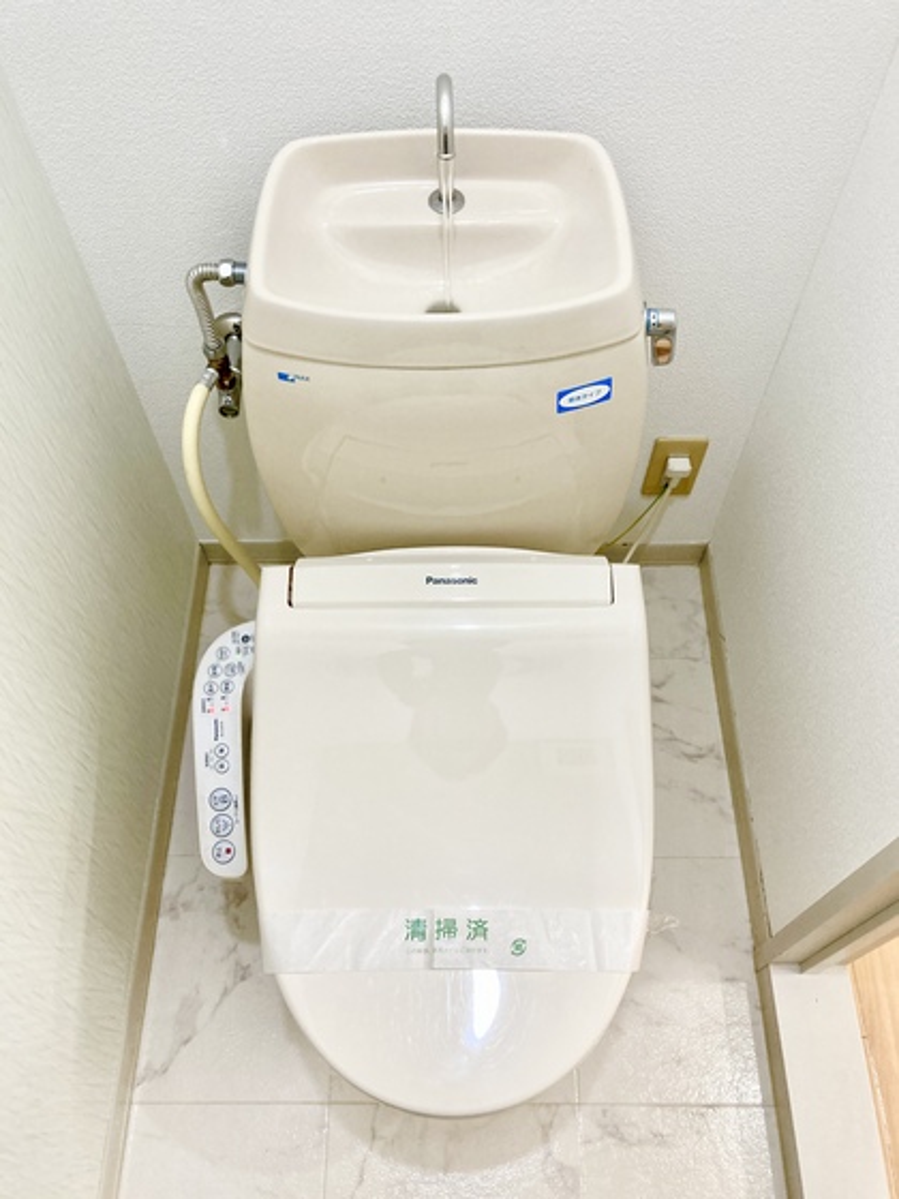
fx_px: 970
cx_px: 450
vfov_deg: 63.4
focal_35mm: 28
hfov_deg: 49.7
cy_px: 600
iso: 125
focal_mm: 3.99
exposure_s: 1/60
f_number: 1.8
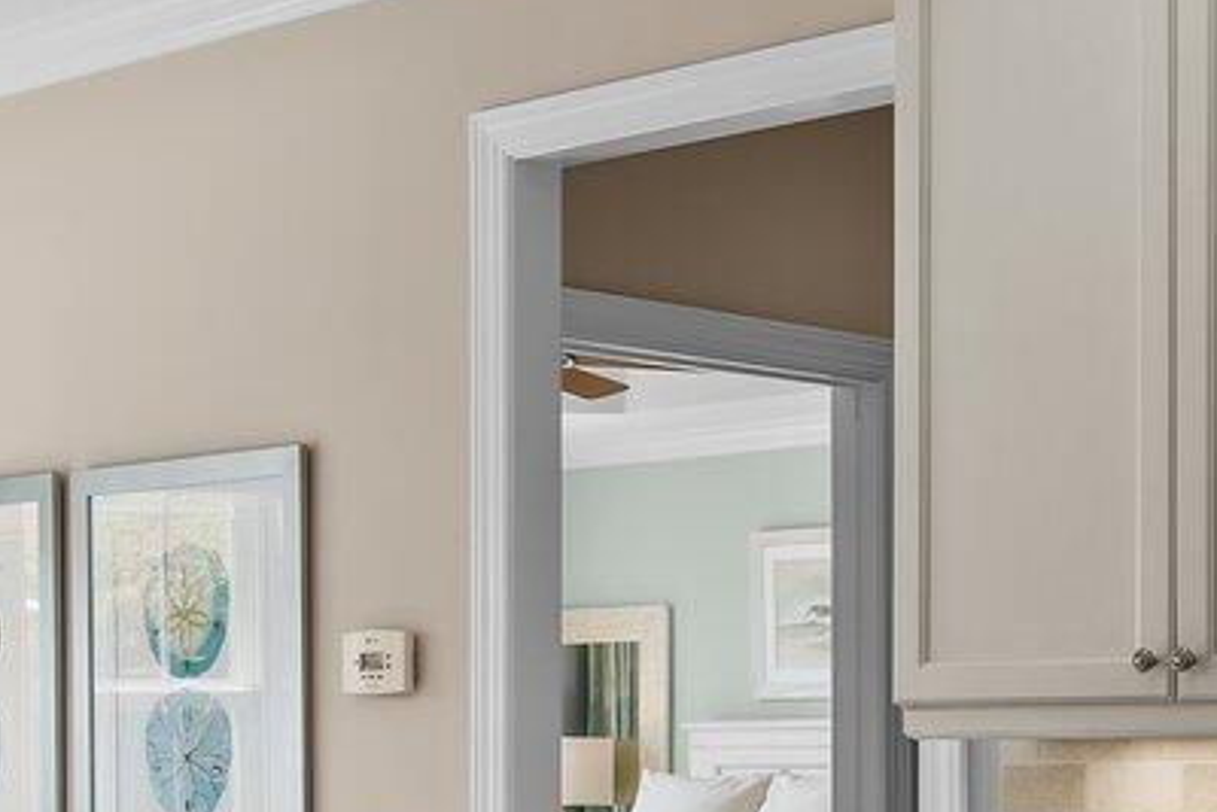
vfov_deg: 15.5
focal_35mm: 87
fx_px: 2942
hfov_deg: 23.4
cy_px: 777
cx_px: 624
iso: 125
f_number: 7.1
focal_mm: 17
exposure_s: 1/3
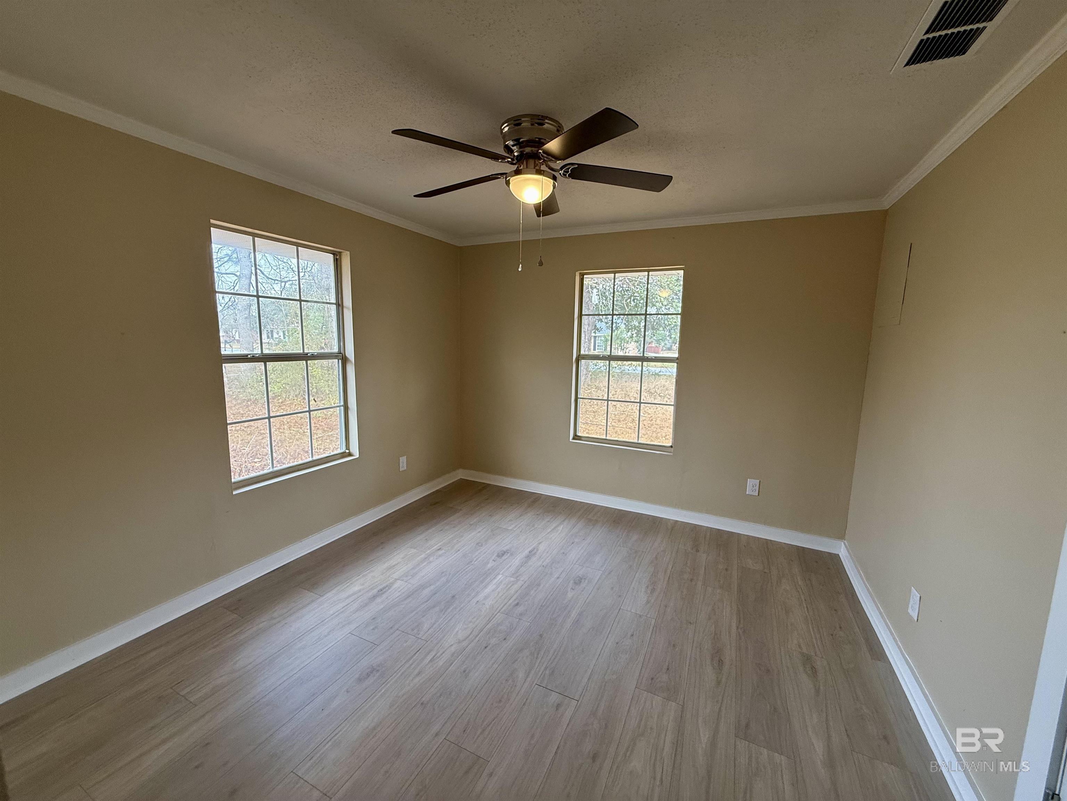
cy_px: 400
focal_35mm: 14
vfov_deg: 85.7
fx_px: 432
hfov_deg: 102.1
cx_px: 534
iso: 125
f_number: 2.2
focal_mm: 2.22
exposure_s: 1/120
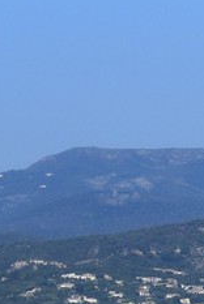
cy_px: 638
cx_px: -718
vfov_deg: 4.2
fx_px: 4068
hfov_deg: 2.8
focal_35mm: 480
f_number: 14
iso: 200
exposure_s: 1/320
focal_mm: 70
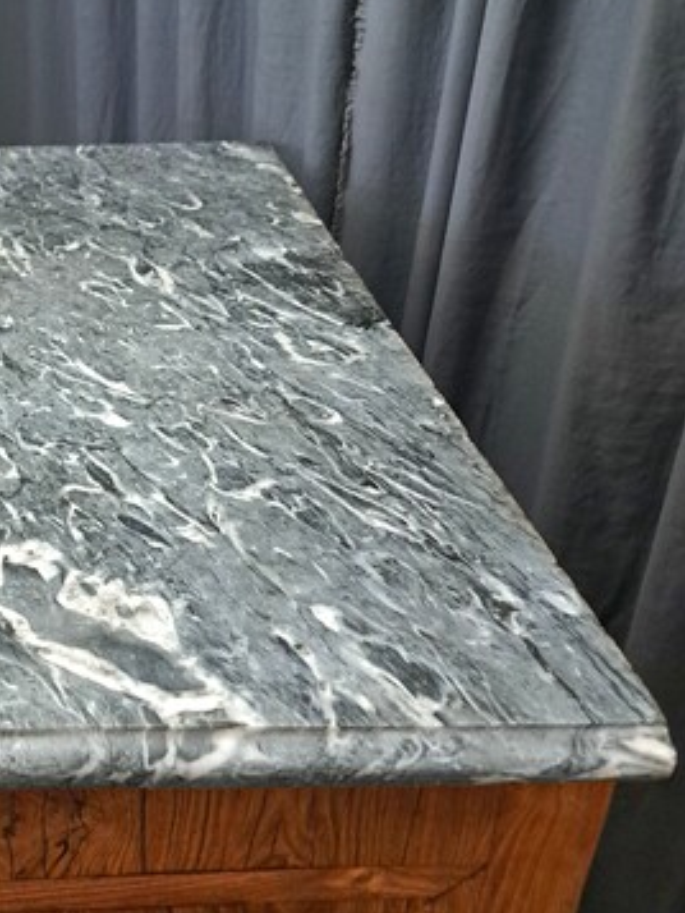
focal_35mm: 43
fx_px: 1134
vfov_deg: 43.8
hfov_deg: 32.1
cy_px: 506
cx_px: 77
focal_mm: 5.23
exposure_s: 1/25
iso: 500
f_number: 1.8
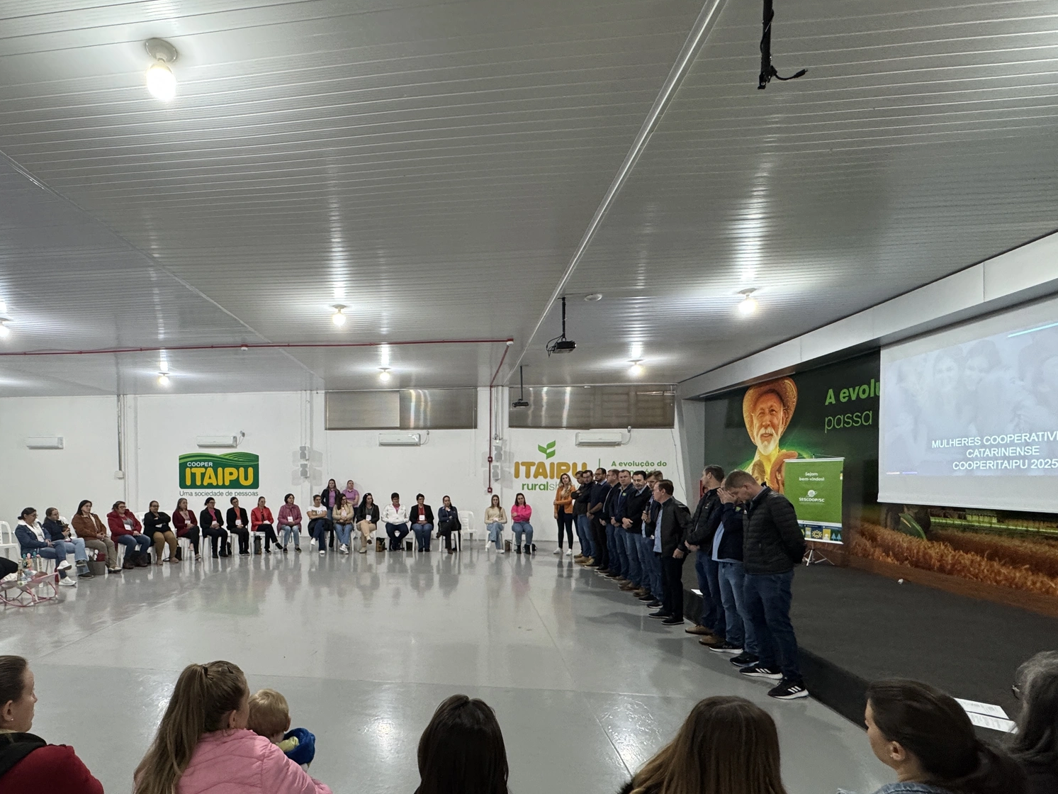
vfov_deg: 70.7
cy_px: 484
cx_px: 386
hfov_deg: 85.7
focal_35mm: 18
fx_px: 550
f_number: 2.2
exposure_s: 1/60
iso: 250
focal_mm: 2.22
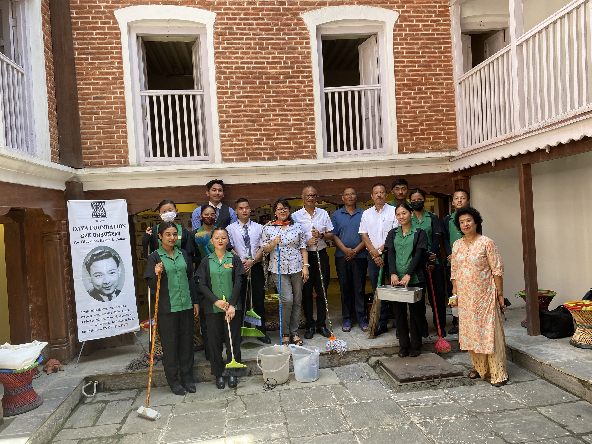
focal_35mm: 26
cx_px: 296
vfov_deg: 53.1
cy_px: 222
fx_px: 445
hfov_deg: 67.3
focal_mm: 4.25
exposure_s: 1/122
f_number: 1.8
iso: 32
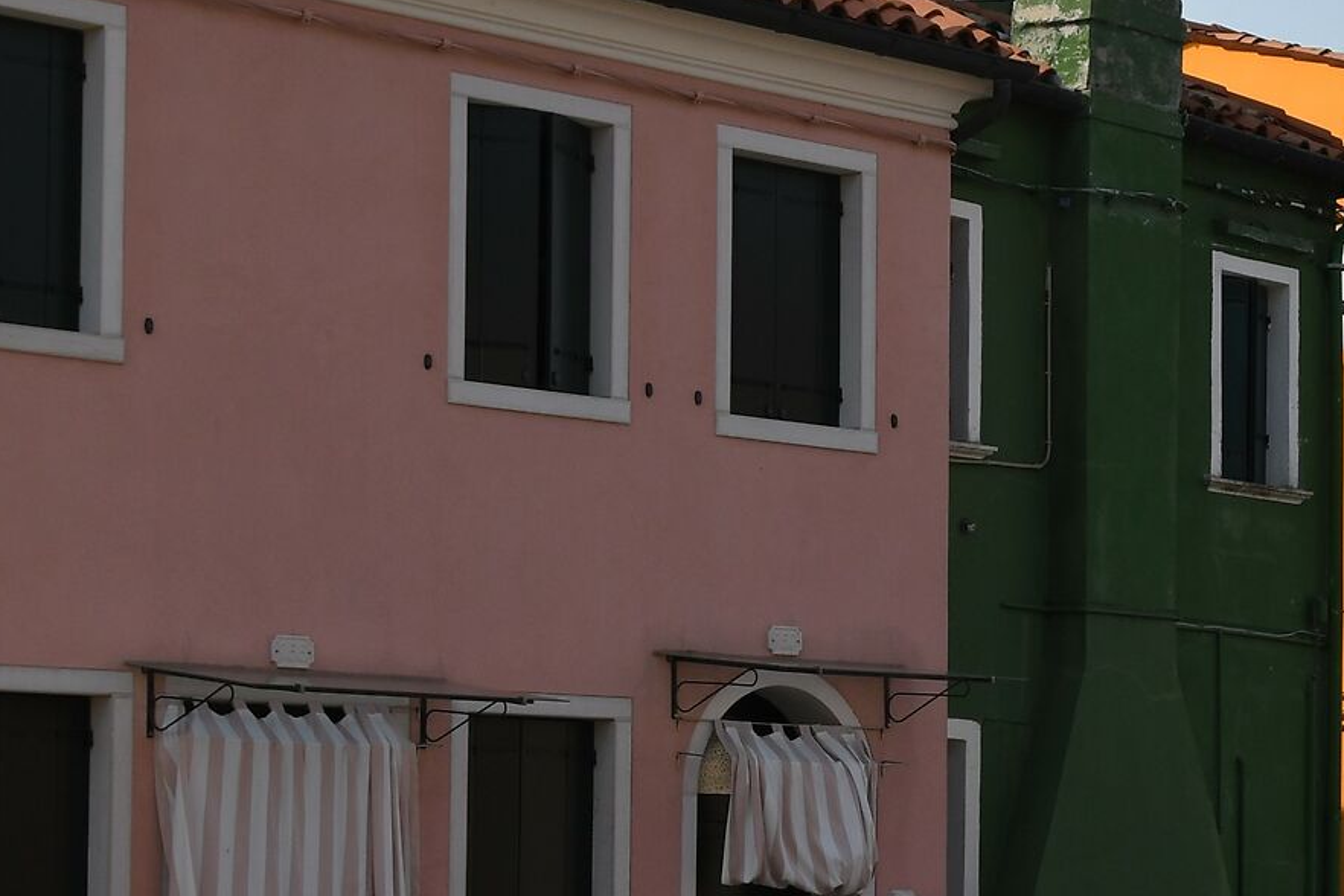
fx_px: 3658
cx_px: 1643
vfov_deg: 13.9
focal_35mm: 98
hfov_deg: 19.5
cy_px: 725
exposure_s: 1/640
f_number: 8
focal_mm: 24
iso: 200
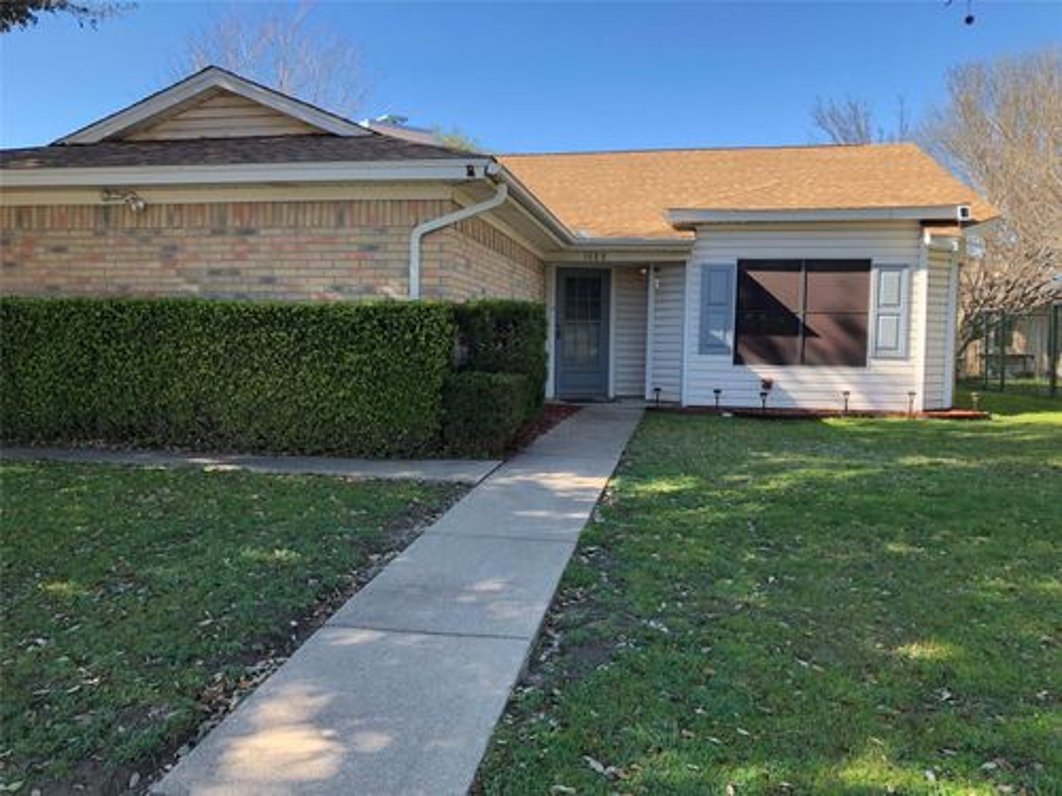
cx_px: 531
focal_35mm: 28
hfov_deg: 63.4
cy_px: 398
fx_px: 859
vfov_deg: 49.7
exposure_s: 1/417
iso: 20
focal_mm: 3.99
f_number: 1.8
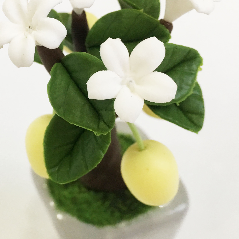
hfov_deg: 29.9
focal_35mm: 56
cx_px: 48
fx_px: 437
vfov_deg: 30.5
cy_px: 110
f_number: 2.2
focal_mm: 4.15
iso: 64
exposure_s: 1/33
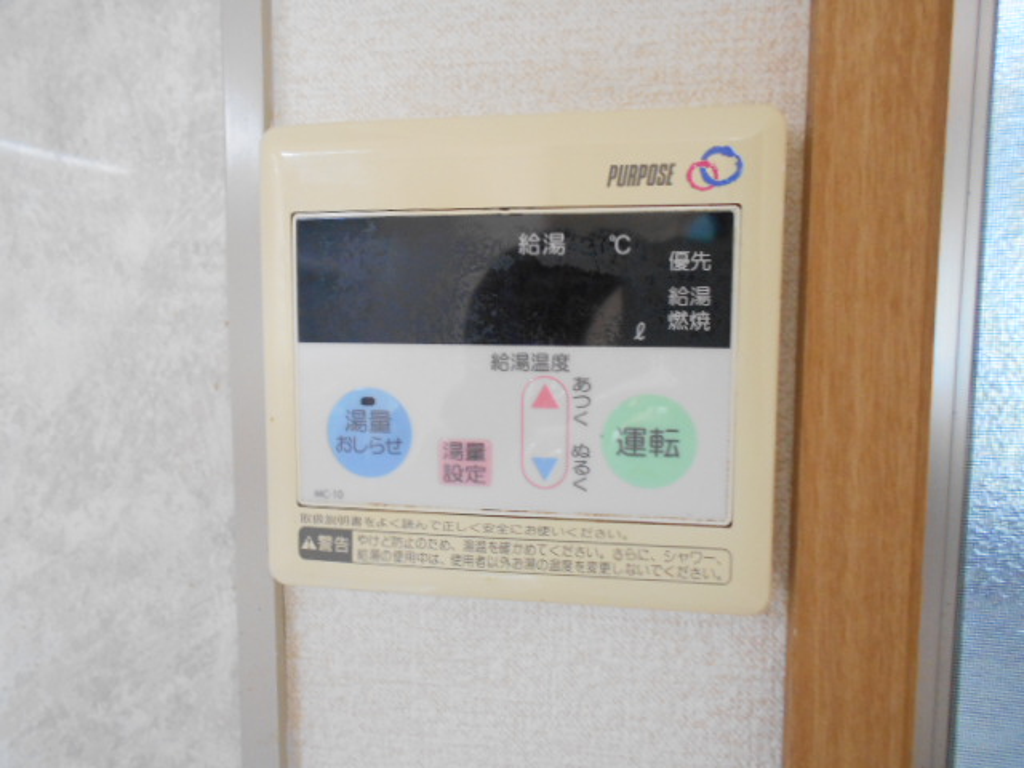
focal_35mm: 26
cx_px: 512
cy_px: 384
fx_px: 769
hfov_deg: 67.3
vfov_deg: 53.1
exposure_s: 1/20
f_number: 3.2
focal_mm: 4.6
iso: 400
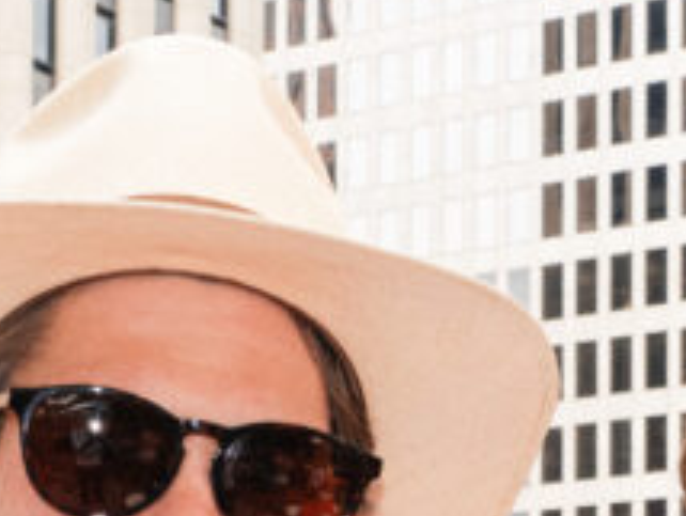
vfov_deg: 10.1
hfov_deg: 14.2
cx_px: 513
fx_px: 2738
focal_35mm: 138
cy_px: 944
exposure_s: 1/200
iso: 800
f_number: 7.1
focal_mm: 20
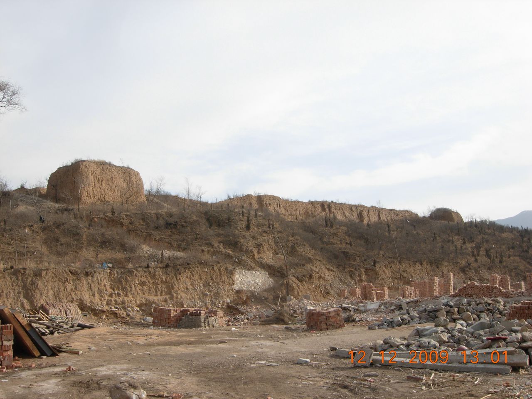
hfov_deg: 51.4
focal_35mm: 36
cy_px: 200
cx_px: 266
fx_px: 553
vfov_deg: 39.7
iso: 50
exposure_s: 1/287
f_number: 6.1
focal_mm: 7.5
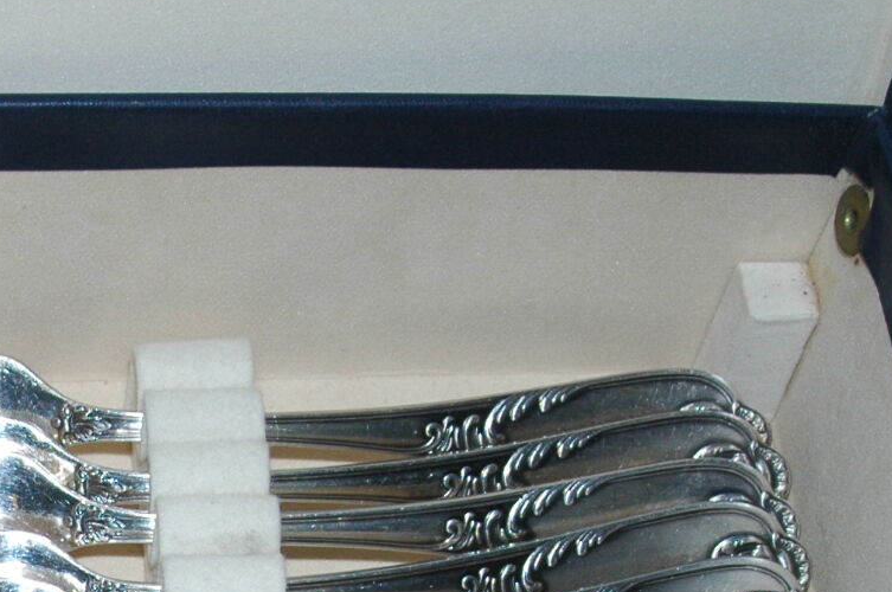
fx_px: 3093
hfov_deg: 15.7
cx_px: -214
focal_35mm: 125
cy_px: 864
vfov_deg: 10.6
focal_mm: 28
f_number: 7.1
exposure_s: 1/125
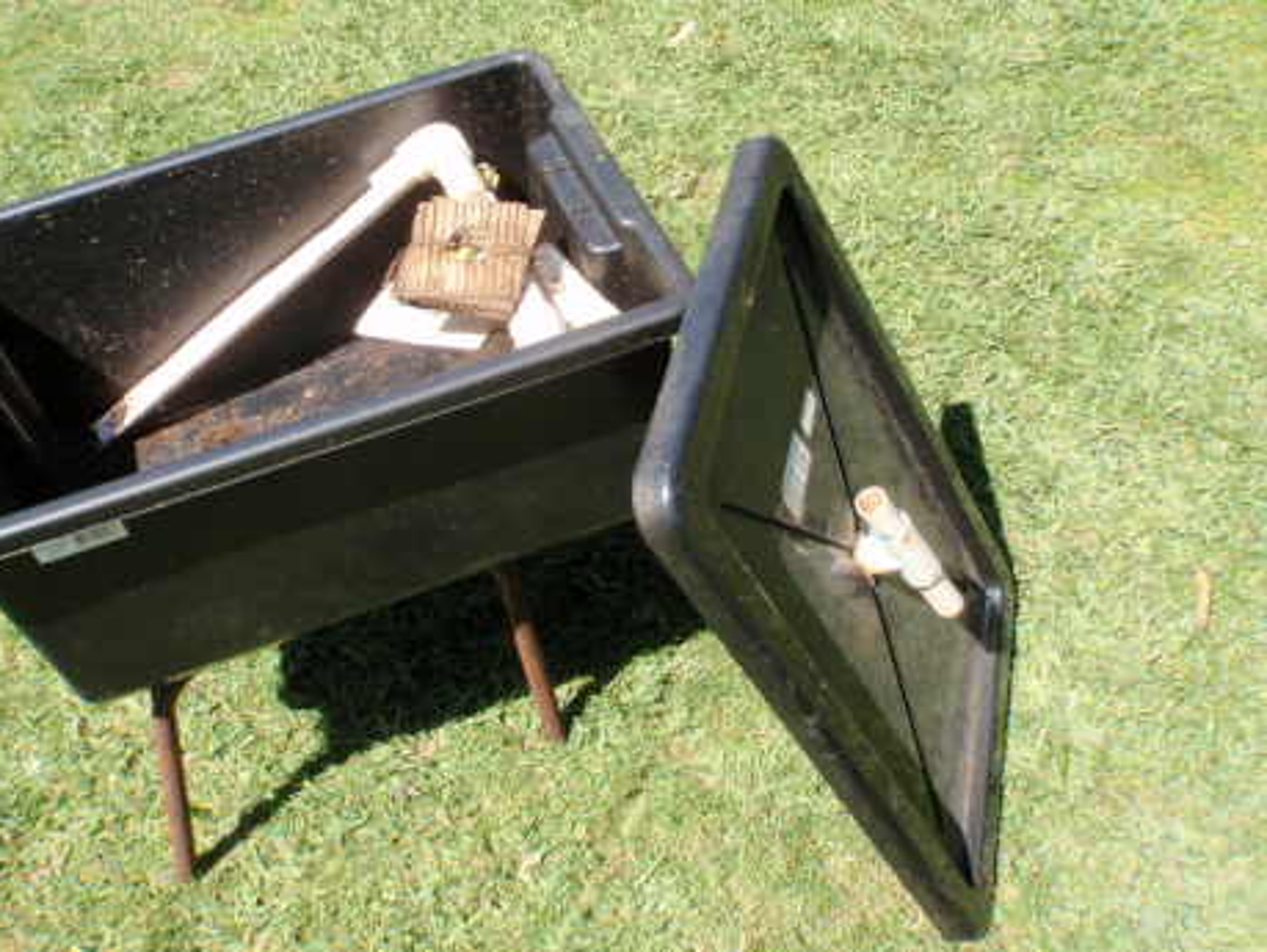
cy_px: 331
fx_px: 1429
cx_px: 566
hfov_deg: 47.8
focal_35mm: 39
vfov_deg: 36.6
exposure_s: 1/200
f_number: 5
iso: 64
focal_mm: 5
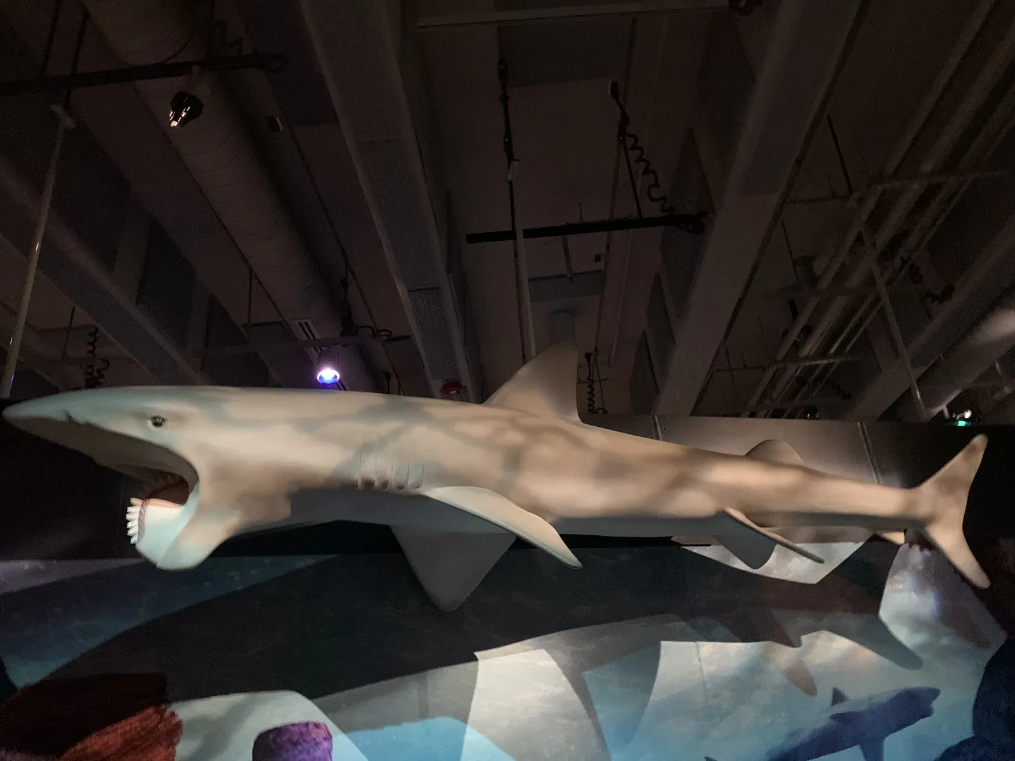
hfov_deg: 67.3
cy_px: 380
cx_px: 508
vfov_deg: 53.1
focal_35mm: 26
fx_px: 762
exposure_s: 1/18
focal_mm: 4.25
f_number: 1.8
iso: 800
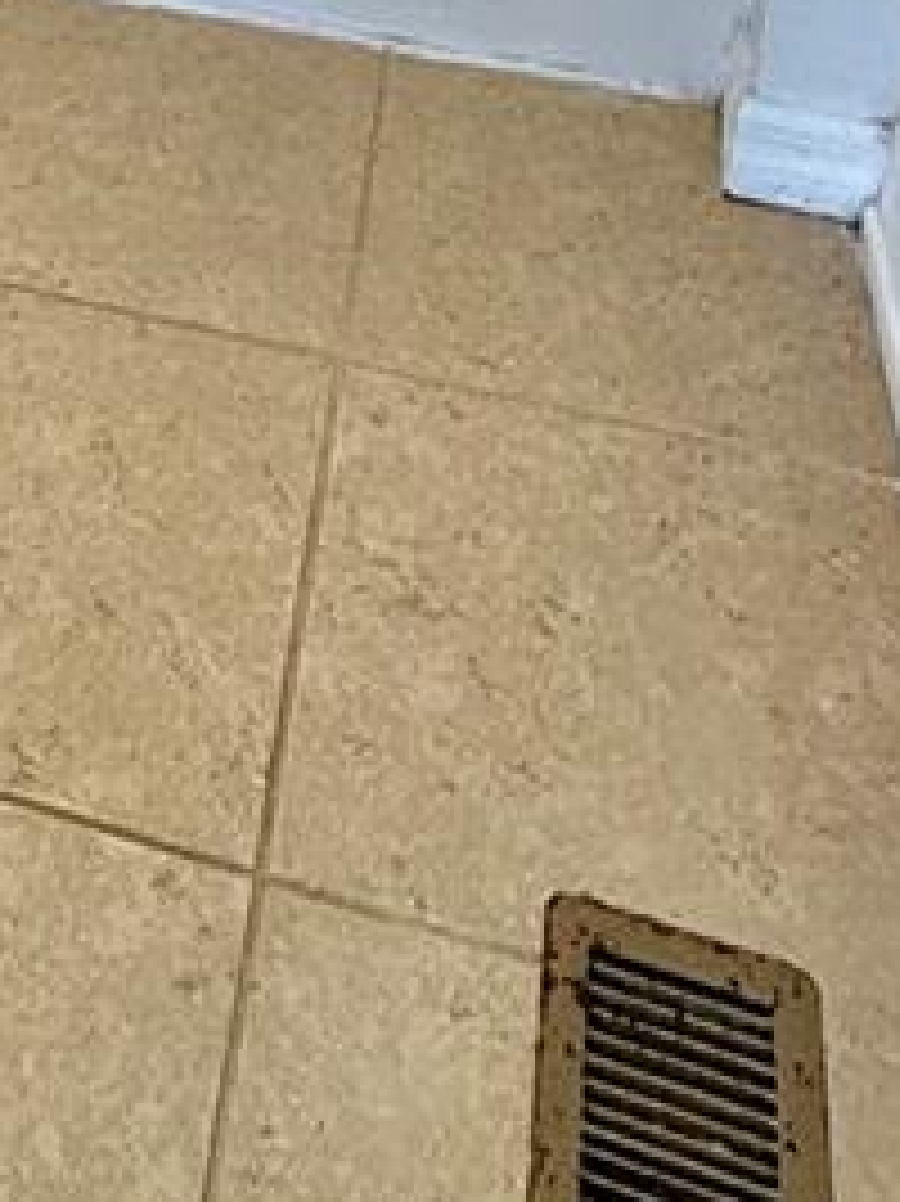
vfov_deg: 21.9
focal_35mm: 63
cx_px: -153
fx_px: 2186
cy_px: -860
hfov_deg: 21.7
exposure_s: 1/120
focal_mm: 2.22
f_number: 2.2
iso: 200
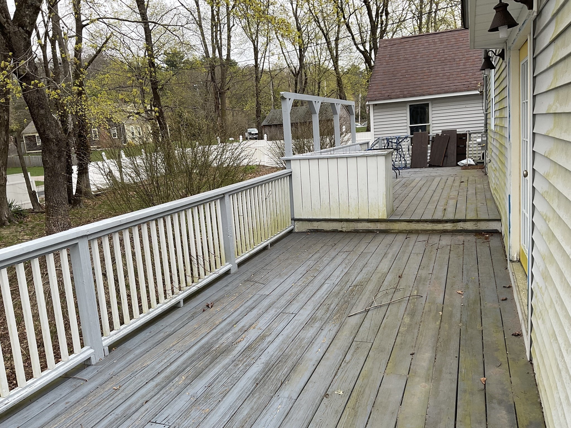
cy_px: 214
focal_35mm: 29
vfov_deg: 48.2
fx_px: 478
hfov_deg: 61.7
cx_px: 286
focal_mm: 3
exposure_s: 1/855
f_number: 1.8
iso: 16
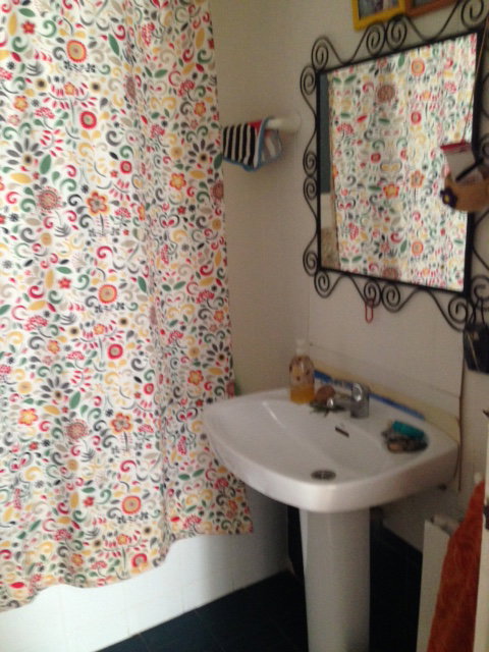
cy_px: 326
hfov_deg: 42.9
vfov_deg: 55.4
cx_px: 244
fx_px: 622
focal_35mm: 33
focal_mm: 4.12
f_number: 2.4
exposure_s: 1/20
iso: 250
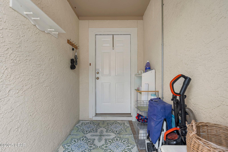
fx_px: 108
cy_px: 76
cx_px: 114
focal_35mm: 17
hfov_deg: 93.3
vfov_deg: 70.4
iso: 640
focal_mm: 17
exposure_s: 1/50
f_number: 9
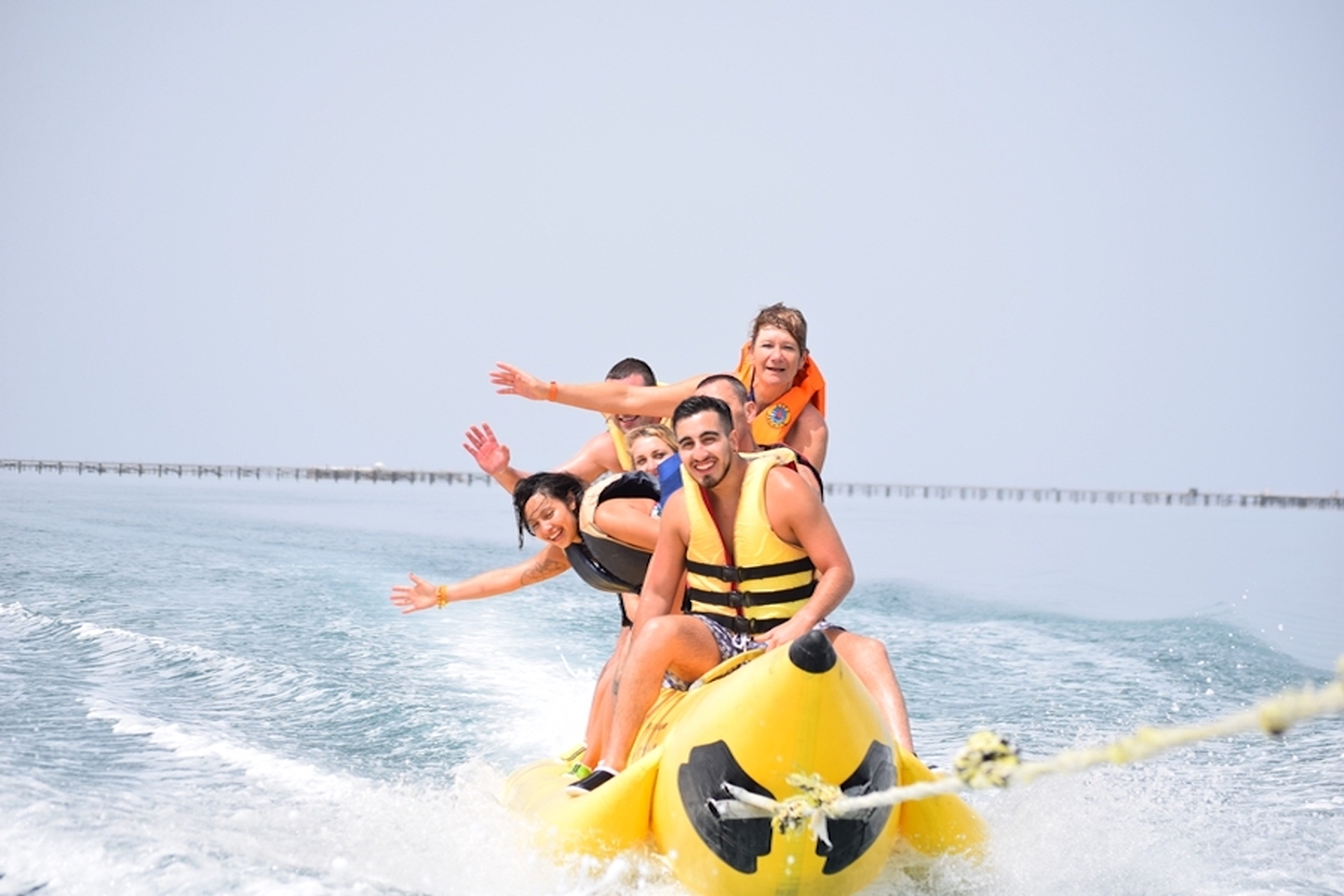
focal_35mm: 129
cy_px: 448
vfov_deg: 10.6
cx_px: 672
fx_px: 4816
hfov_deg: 15.9
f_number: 7.1
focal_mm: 86
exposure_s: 1/2000
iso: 400
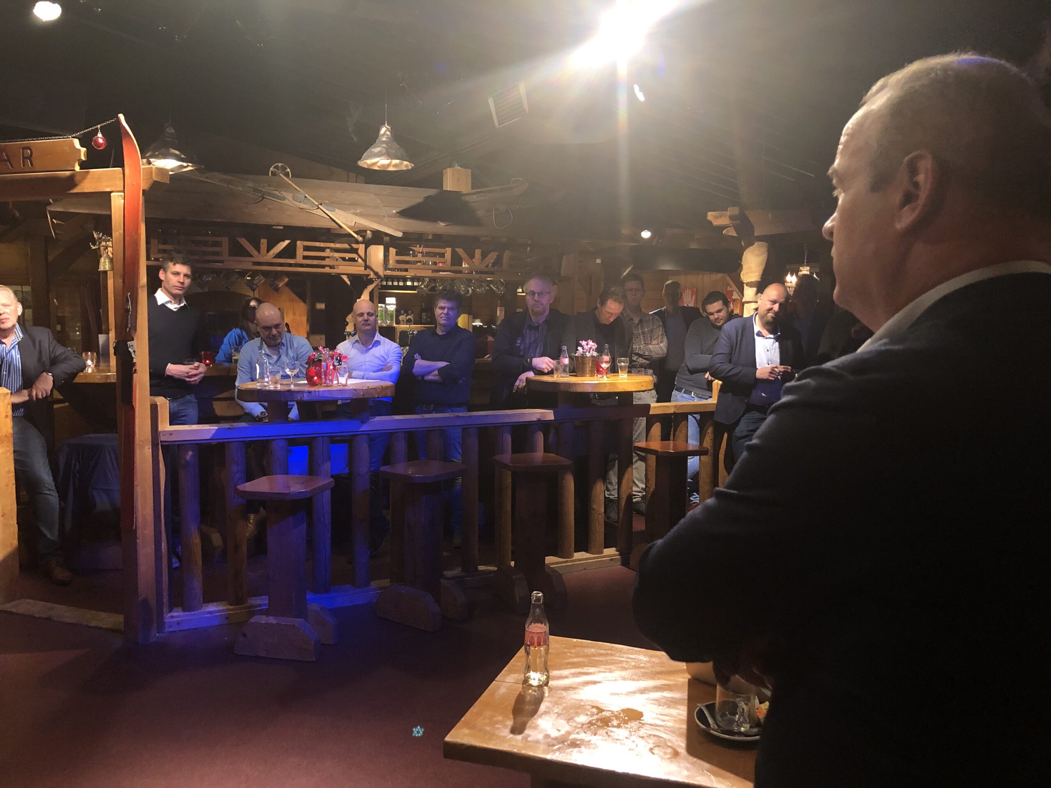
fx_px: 850
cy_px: 394
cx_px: 526
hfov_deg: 63.4
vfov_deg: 49.7
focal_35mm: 28
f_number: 1.8
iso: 100
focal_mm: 3.99
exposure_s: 1/17
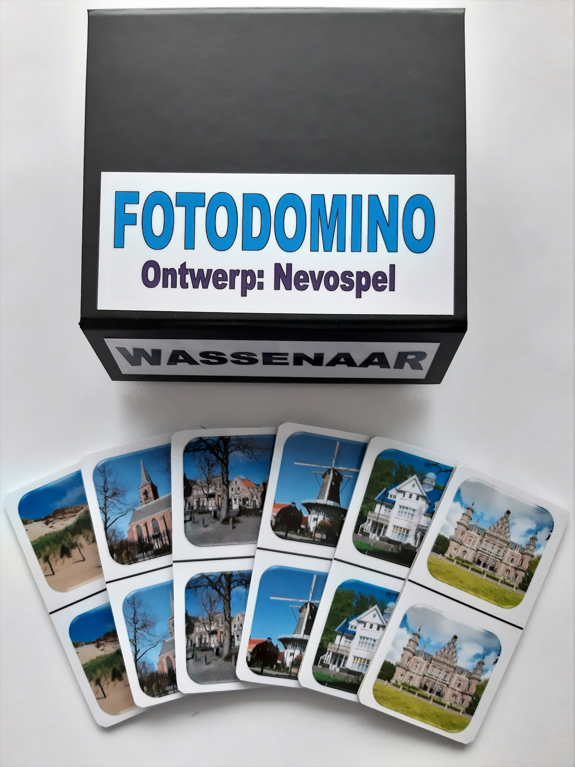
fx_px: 598
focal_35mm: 27
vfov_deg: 65.3
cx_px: 288
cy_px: 384
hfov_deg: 51.4
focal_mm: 3.93
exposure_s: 1/60
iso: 400
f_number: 1.7
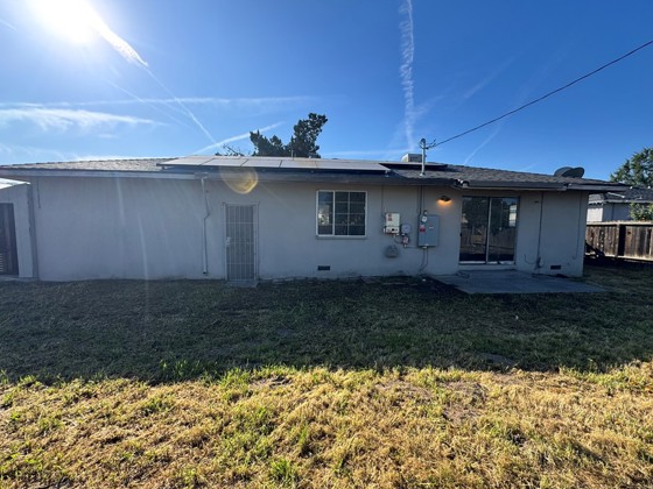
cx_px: 324
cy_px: 255
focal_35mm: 16
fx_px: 302
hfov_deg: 94.5
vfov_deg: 78.1
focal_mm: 2.22
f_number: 2.2
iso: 40
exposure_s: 1/779
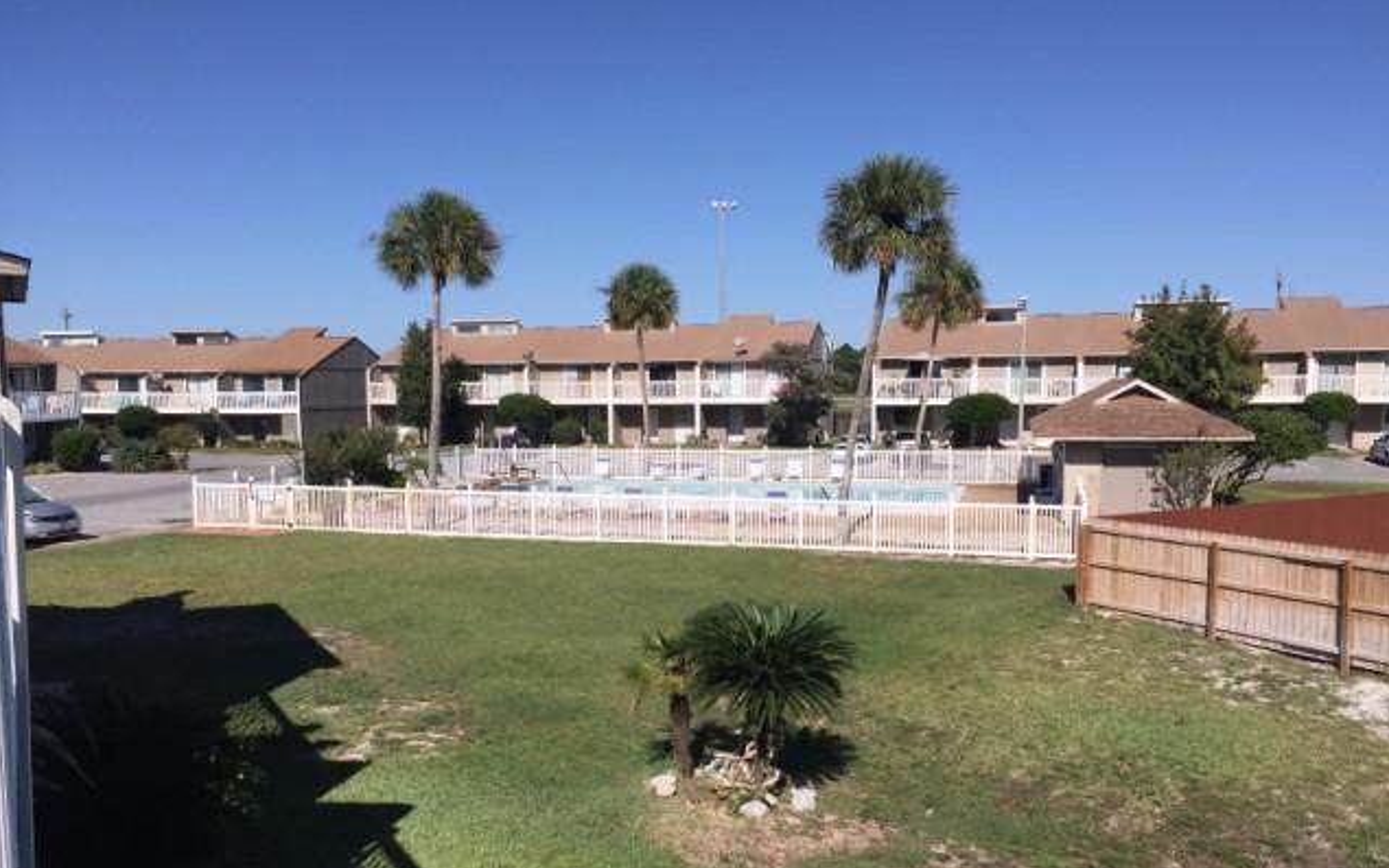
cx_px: 698
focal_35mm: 31
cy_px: 518
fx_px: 1174
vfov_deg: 40.4
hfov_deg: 61.2
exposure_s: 1/3968
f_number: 2.2
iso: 32
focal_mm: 4.15
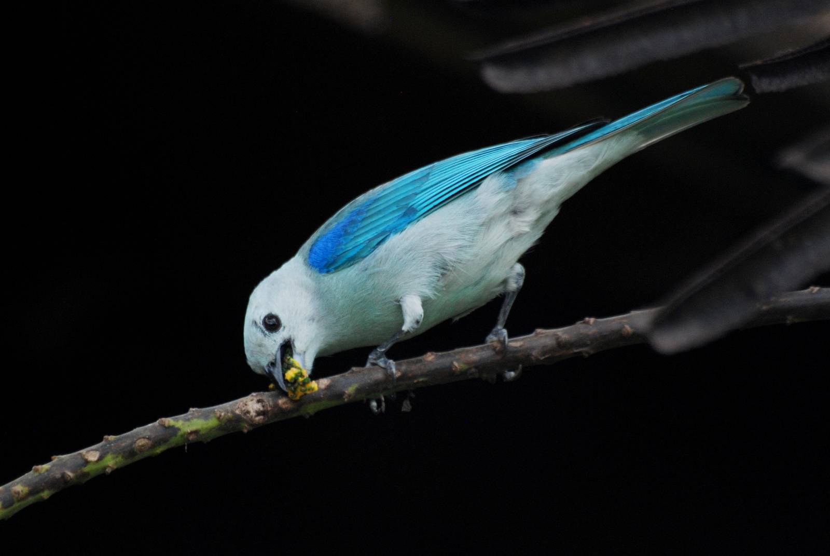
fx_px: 10387
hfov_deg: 4.6
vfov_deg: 3.1
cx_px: 415
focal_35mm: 450
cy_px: 278
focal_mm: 300
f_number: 5.6
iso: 400
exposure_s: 1/160
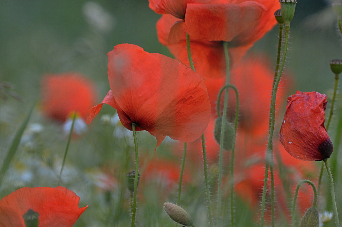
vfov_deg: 2.3
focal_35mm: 606
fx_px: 5752
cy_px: 87
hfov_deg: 3.4
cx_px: 220
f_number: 8
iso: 400
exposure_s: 1/250
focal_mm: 300
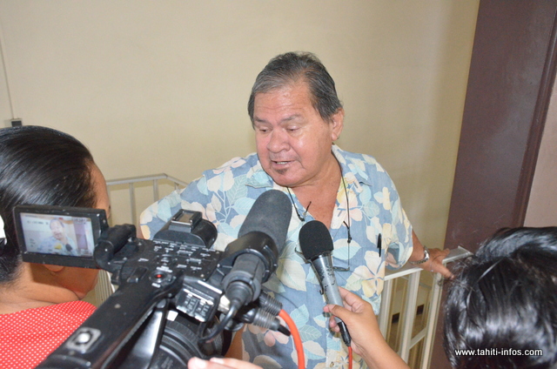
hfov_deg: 57.3
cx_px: 278
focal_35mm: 33
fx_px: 510
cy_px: 184
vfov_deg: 39.8
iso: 6400
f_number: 8
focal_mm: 22
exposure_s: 1/80
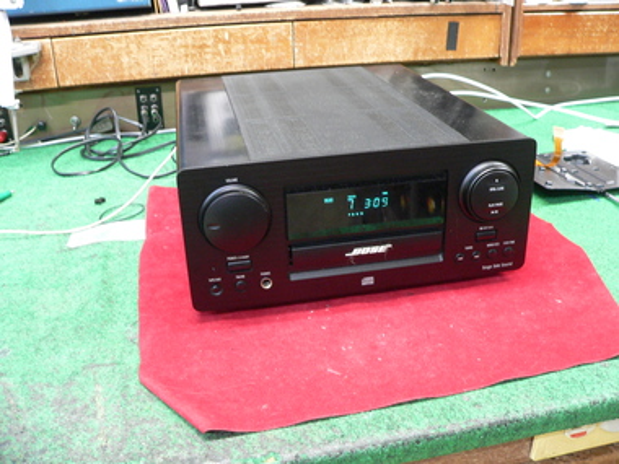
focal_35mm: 36
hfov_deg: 51.4
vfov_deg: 39.7
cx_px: 310
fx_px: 644
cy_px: 232
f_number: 2.8
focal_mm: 6
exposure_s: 1/4
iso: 200
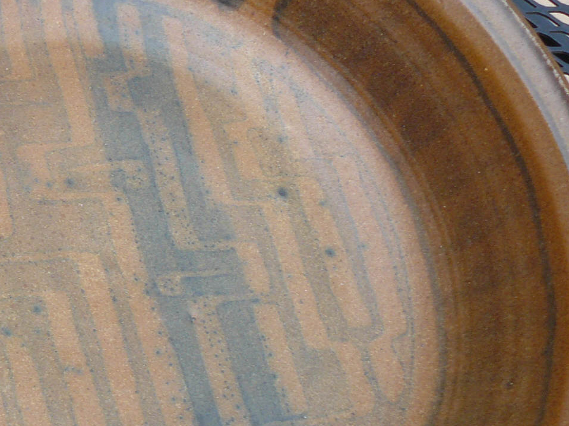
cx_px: -37
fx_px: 1265
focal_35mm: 77
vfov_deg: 19.1
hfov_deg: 23.9
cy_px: 263
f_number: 3.2
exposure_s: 1/100
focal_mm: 6
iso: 100
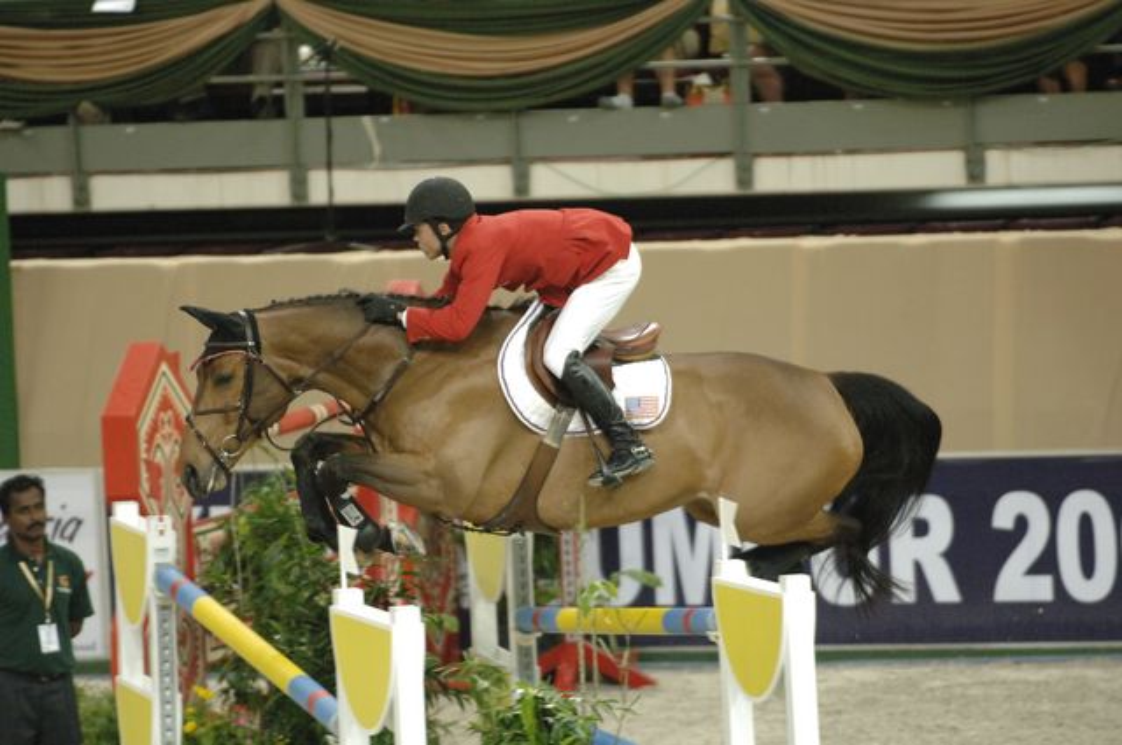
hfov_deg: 7.4
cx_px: 561
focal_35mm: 278
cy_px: 372
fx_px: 8638
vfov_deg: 4.9
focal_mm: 185
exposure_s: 1/400
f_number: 3.2
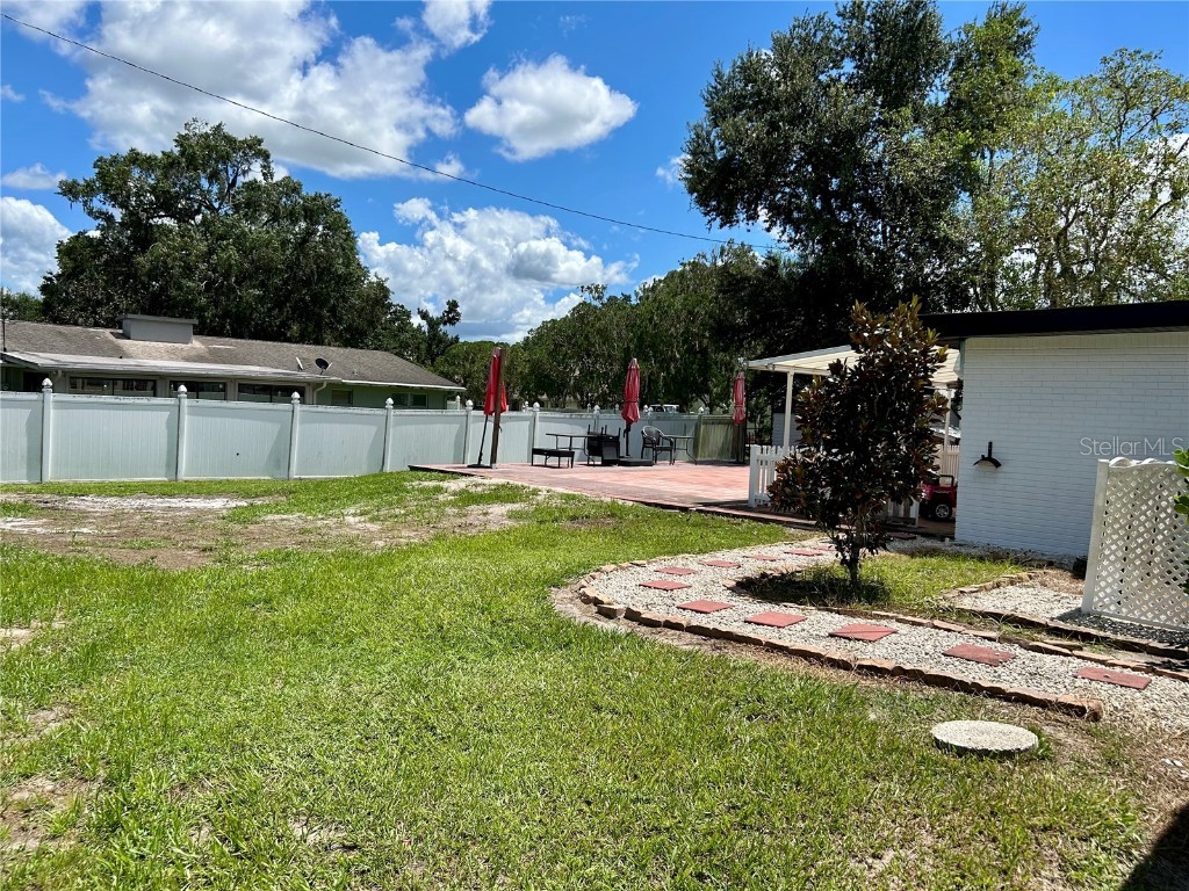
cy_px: 446
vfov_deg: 53.1
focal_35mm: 26
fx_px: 893
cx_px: 594
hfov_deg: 67.3
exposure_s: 1/4444
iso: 50
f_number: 1.5
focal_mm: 5.7
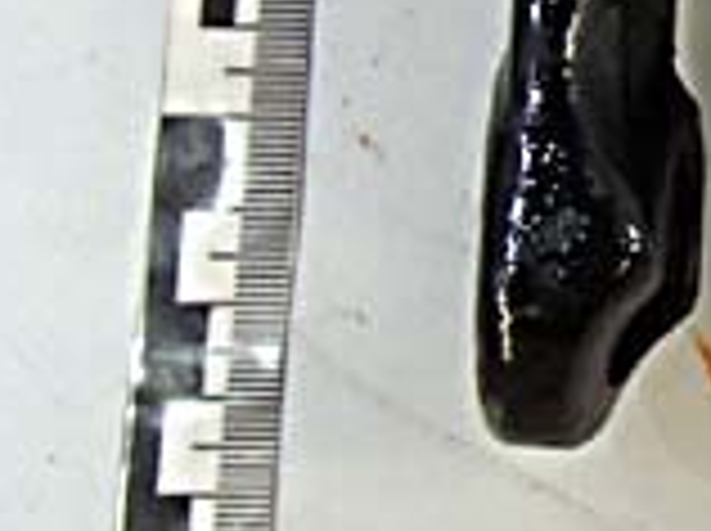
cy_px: -171
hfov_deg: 12.6
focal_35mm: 146
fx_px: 2994
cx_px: 1170
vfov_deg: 9.9
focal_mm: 6.45
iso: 800
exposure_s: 1/40
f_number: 4.5
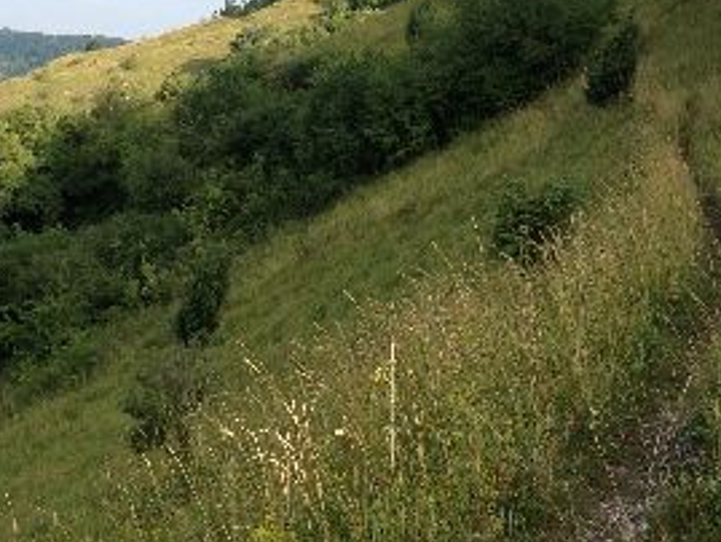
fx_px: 1625
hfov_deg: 25.0
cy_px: 134
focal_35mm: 78
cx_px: 279
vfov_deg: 18.8
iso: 50
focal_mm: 4.28
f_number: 2.4
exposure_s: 1/620
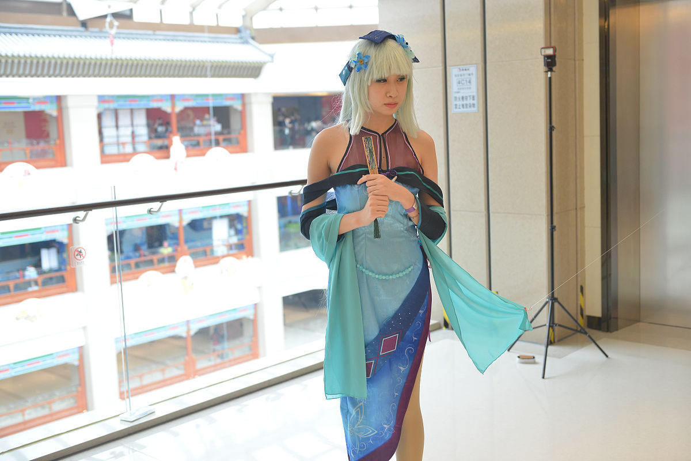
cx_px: 346
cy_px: 230
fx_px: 844
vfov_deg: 30.5
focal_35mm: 44
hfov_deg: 44.5
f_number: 2.8
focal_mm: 44
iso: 500
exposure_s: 1/160
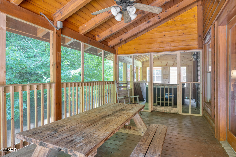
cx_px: 118
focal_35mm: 22
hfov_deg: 79.9
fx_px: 141
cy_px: 78
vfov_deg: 58.3
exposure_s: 1.6
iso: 200
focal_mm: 21.5
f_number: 8
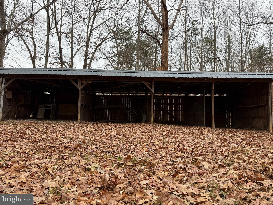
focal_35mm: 24
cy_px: 102
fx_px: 189
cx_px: 136
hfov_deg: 71.6
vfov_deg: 56.8
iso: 80
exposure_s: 1/186
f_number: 1.78
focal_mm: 6.76
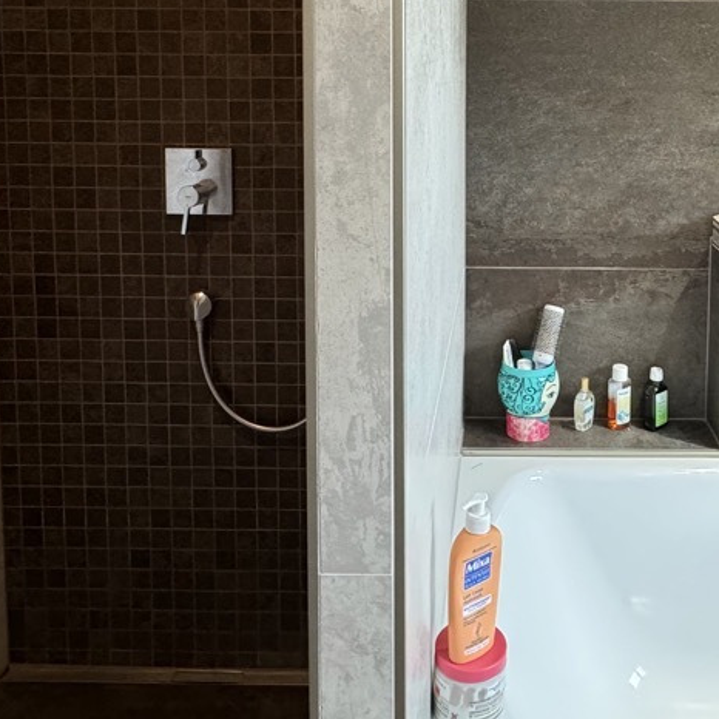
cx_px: 497
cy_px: 130
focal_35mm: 34
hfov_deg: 47.4
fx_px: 799
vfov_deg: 45.6
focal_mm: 2.22
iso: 400
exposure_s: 1/50
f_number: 2.2
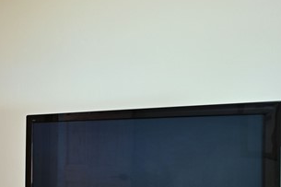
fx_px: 445
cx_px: -151
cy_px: 136
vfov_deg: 23.5
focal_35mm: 57
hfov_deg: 25.4
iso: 400
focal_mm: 16
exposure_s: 1/3
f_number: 5.6
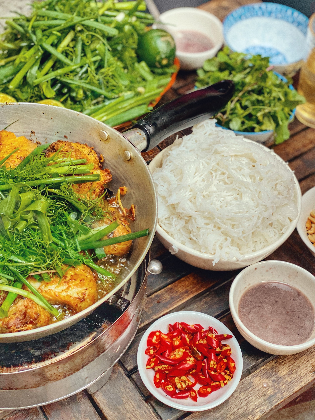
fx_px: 631
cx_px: 158
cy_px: 210
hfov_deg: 28.0
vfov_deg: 36.8
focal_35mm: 52
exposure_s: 1/122
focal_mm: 6
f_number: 2
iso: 160
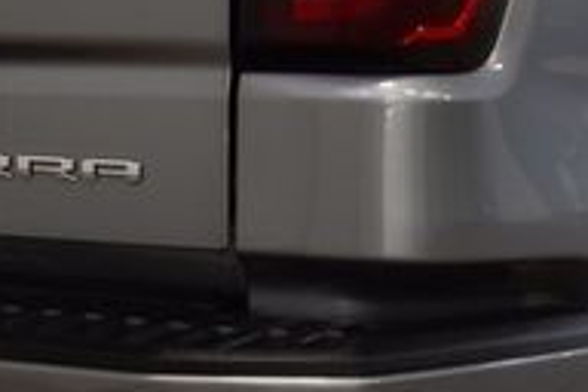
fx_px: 2853
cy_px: 96
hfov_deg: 11.2
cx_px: -331
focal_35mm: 175
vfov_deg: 7.9
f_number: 6.3
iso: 400
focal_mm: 35
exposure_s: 1/20
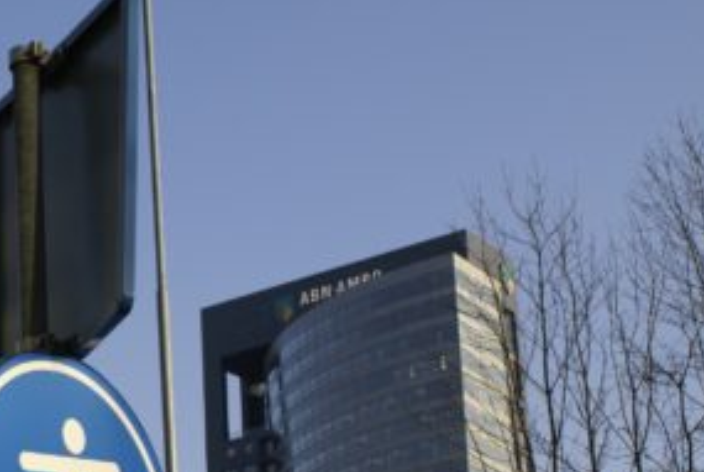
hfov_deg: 24.1
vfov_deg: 16.4
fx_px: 1606
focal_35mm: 82
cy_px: 452
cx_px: 84
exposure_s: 1/160
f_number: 9
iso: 100
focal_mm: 26
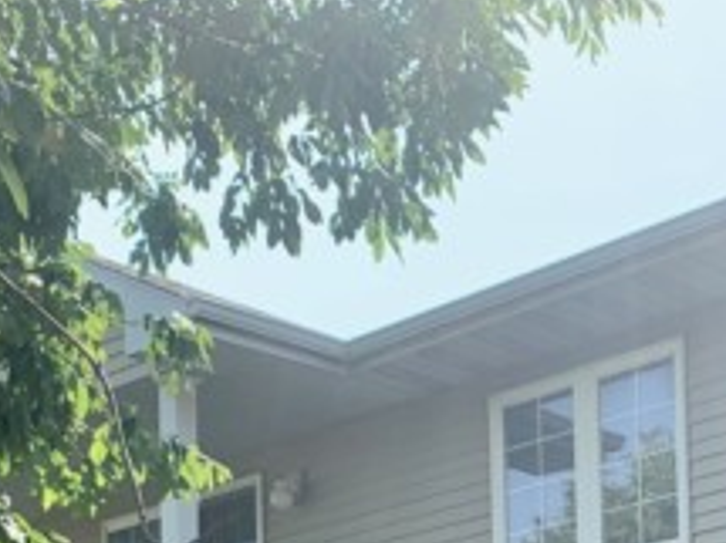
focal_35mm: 93
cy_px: 884
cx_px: 675
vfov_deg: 14.5
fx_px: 1949
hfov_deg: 20.6
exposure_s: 1/842
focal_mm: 4.25
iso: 25
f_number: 1.8
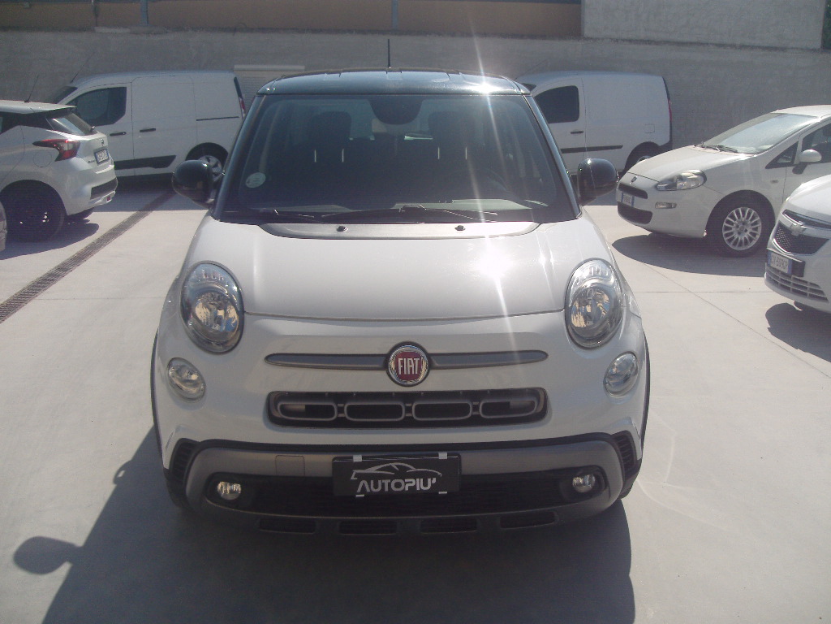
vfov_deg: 38.7
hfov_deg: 50.1
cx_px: 416
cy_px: 312
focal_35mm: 37
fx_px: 888
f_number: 7
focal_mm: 6.2
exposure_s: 1/500
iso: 80
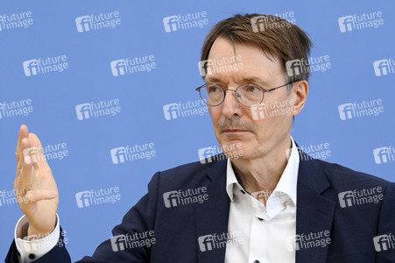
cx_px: 198
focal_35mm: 135
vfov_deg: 10.1
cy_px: 132
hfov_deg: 15.2
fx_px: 1480
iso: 4000
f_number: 5.6
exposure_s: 1/800
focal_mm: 135
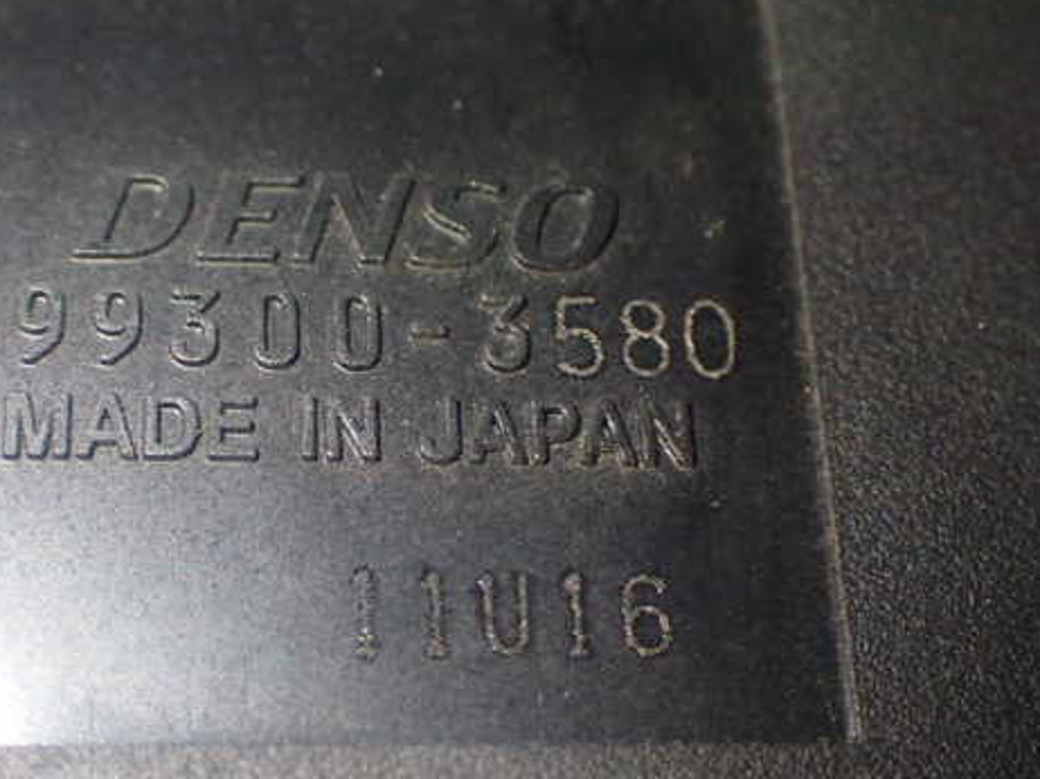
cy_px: 439
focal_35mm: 65
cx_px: 376
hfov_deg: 29.7
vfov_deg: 22.6
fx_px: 1952
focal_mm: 9.01
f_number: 3.2
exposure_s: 1/50
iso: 400
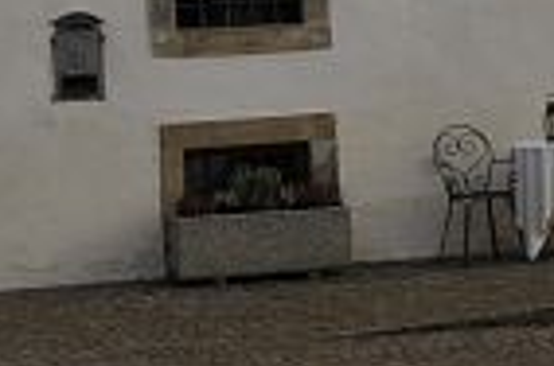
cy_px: -450
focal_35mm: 212
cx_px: 745
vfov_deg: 6.2
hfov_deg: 9.5
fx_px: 3252
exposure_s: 1/250
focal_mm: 25
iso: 200
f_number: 8
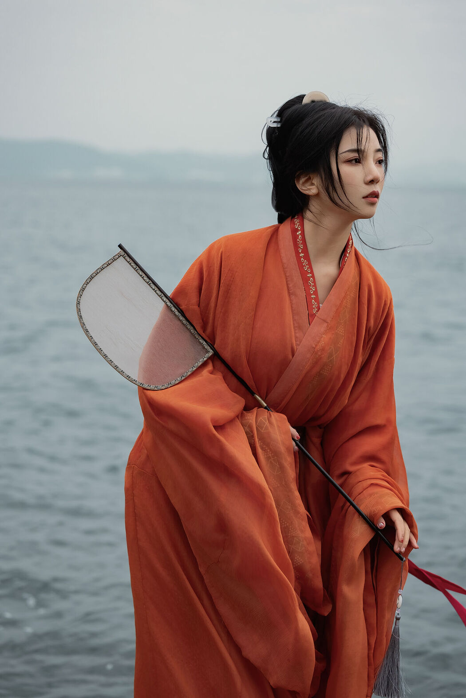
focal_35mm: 70
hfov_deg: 19.5
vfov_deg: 28.8
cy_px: 349
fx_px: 1359
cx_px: 233
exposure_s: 1/320
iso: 200
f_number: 3.5
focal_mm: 70
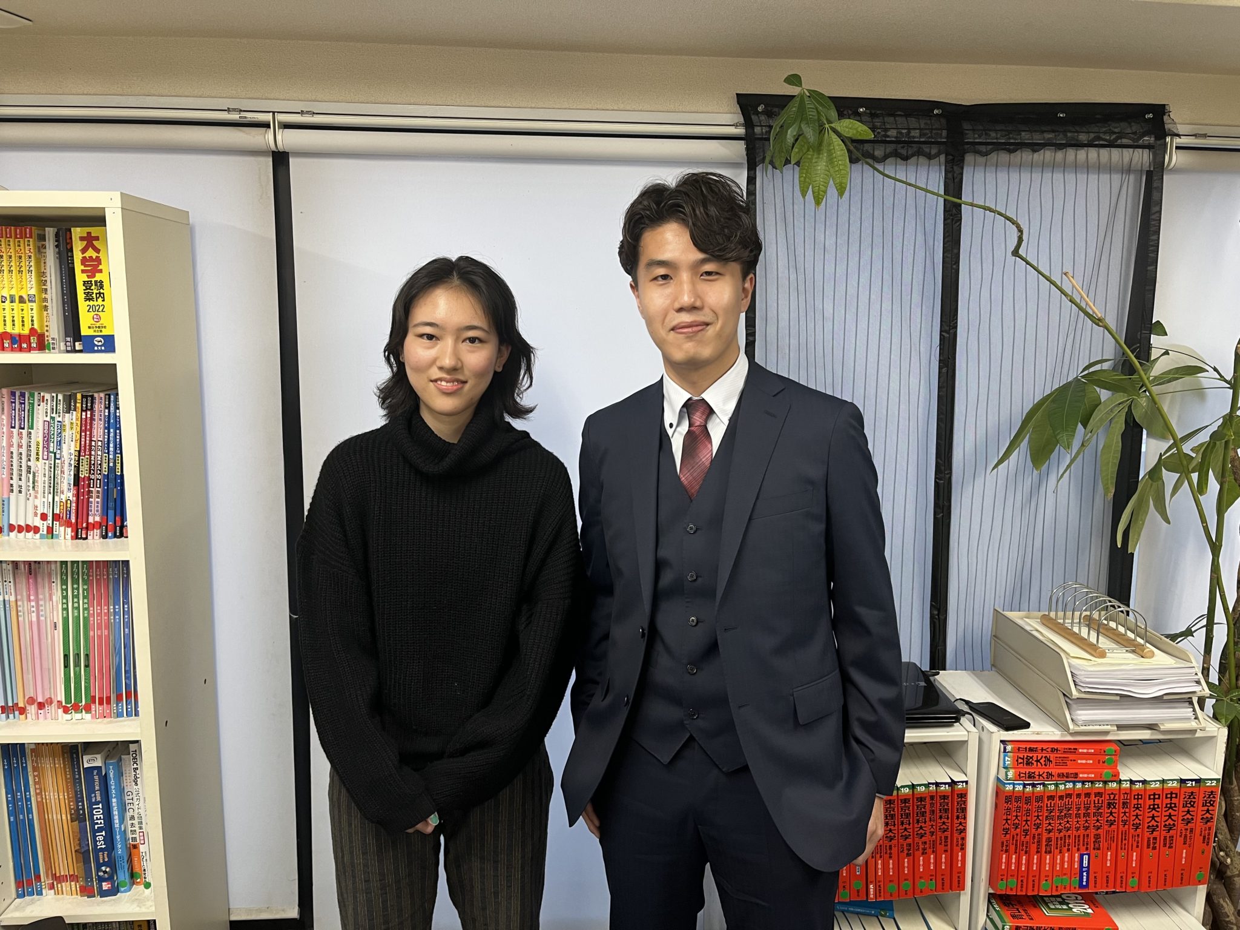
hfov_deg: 67.3
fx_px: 931
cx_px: 620
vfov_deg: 53.1
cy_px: 465
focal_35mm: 26
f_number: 1.6
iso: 100
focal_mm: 5.1
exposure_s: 1/50
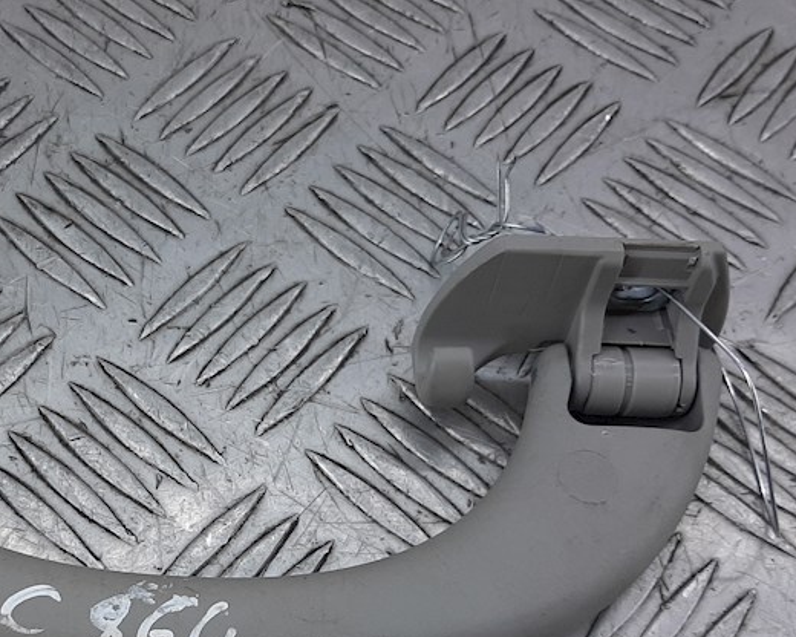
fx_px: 1178
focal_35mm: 50
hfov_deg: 36.2
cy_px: 462
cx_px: 171
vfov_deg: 29.9
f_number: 1.7
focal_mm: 3.93
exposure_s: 1/100
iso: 64
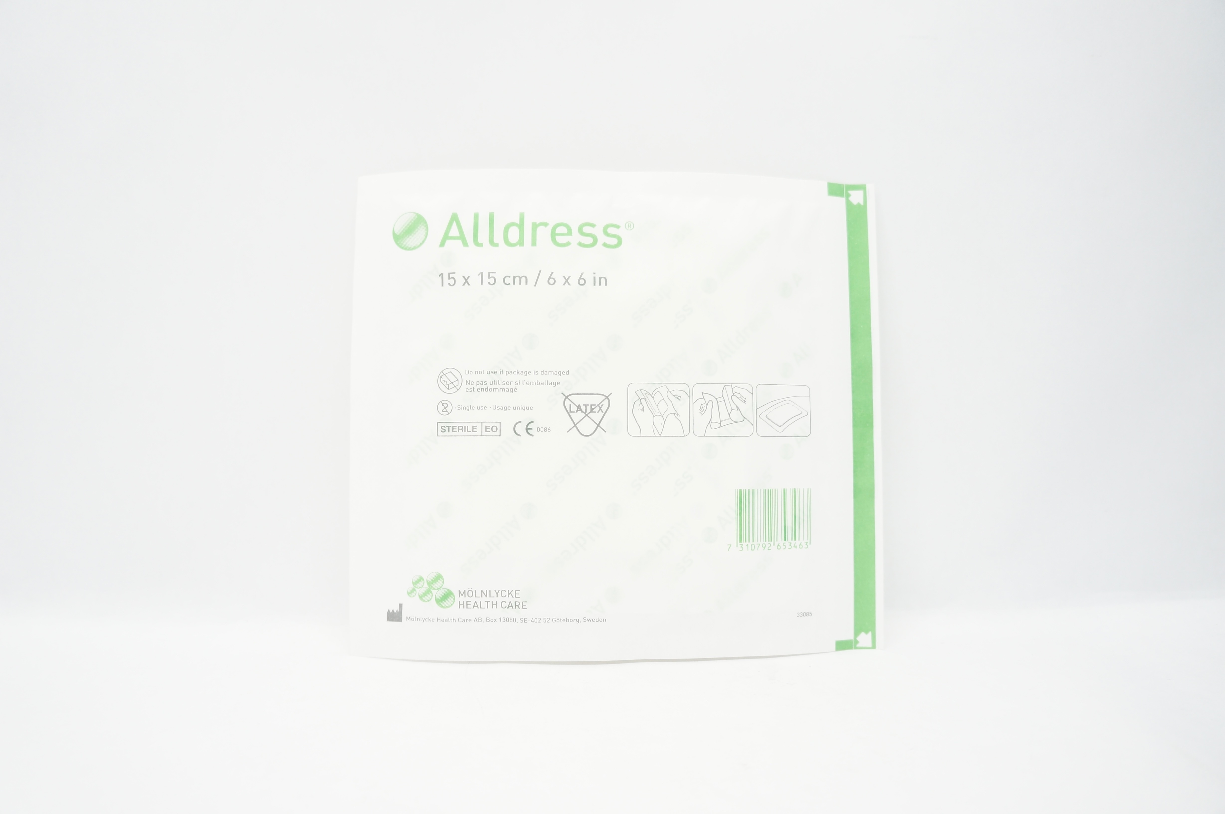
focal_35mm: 27
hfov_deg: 67.4
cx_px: 612
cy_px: 407
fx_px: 918
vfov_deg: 47.8
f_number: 4
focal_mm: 18
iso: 400
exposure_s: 1/80
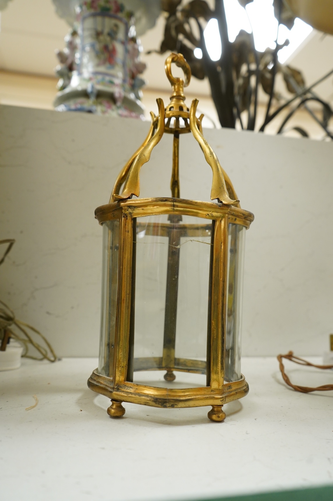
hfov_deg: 46.3
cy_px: 250
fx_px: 389
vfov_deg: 65.5
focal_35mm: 28
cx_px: 166
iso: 2500
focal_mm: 28
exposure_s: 1/100
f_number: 5
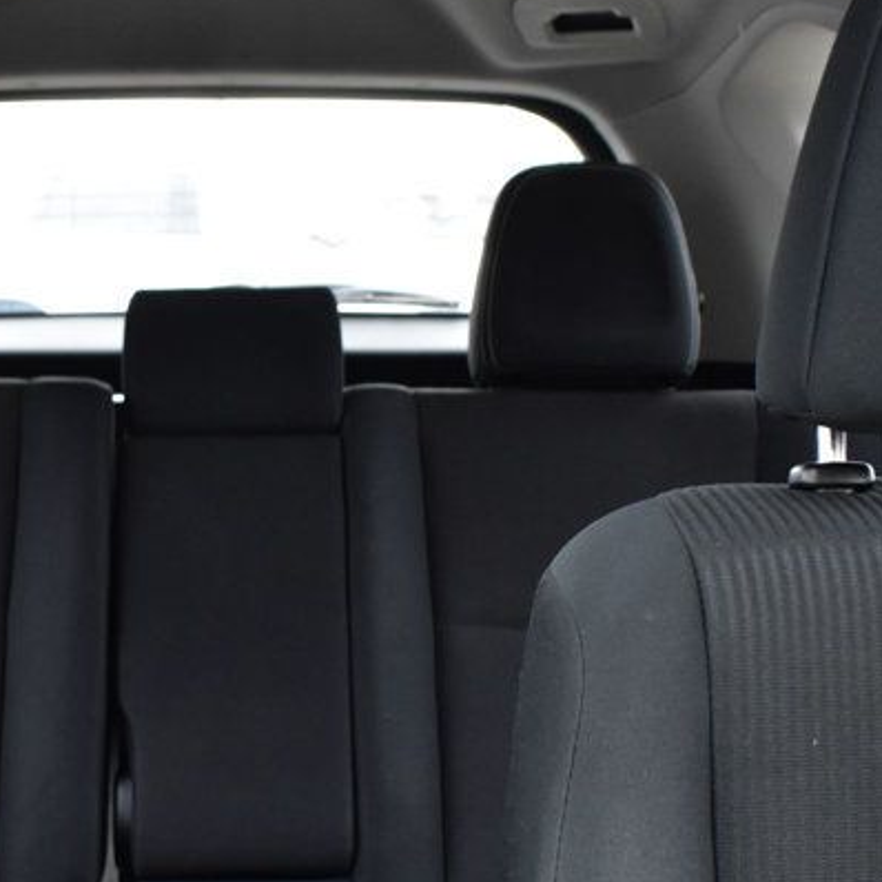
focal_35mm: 59
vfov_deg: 29.0
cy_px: 545
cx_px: 255
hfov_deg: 28.8
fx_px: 1701
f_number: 5.6
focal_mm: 18
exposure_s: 1/15
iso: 1600
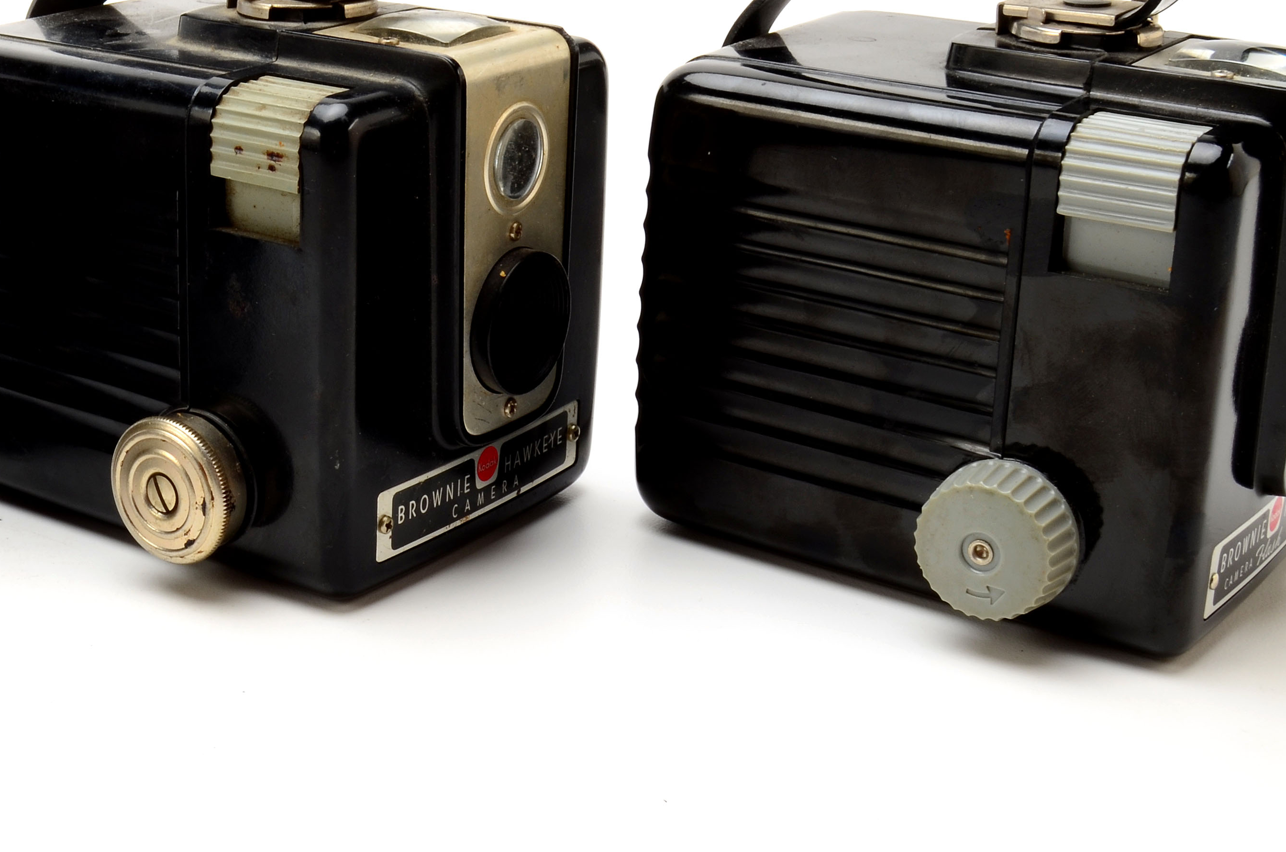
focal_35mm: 66
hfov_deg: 29.8
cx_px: 254
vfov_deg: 20.4
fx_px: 2353
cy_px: 220
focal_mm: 24
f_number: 18
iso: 100
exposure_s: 1/160
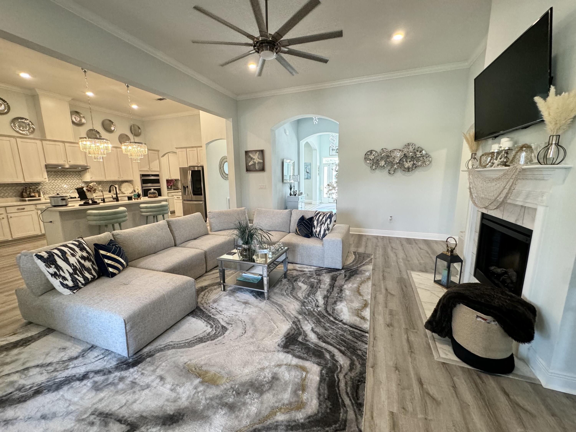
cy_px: 216
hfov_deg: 102.1
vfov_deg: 85.7
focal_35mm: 14
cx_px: 288
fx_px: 233
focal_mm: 2.22
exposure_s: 1/120
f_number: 2.2
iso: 320
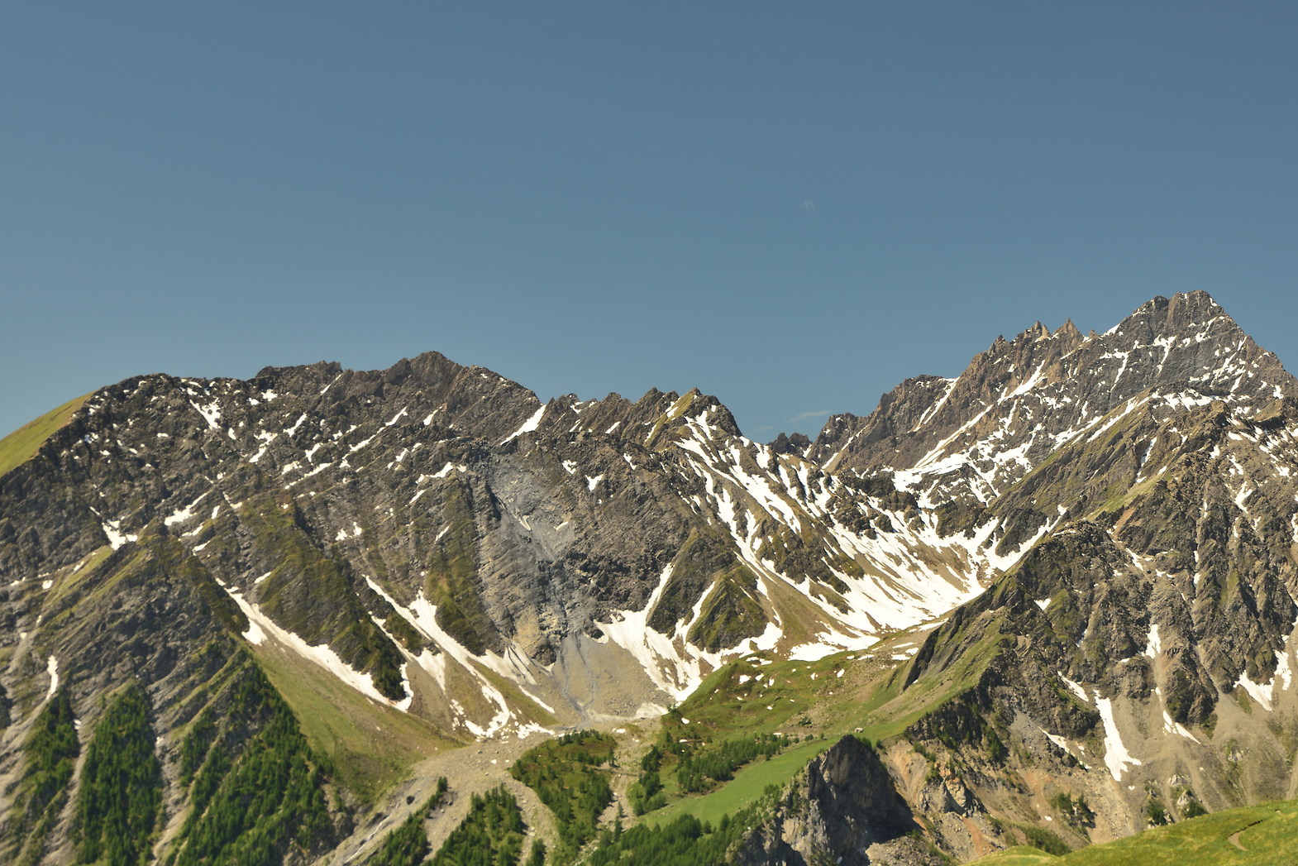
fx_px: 3858
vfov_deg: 12.8
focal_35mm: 107
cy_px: 509
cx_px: 780
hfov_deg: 19.1
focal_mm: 70
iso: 100
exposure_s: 1/160
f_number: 7.1
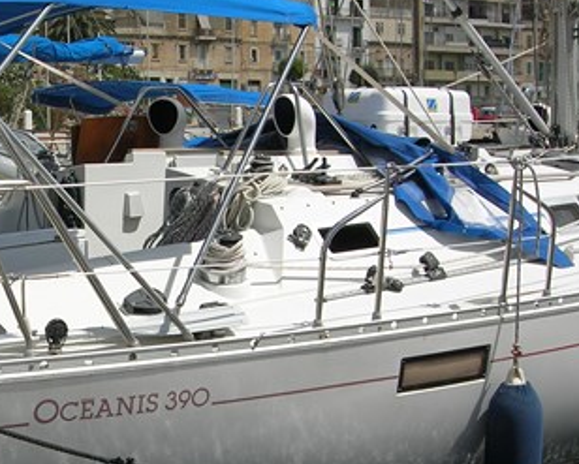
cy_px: 302
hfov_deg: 24.1
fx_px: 1321
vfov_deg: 19.9
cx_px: 62
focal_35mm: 77
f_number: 4.8
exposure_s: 1/973
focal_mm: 7.8
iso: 64
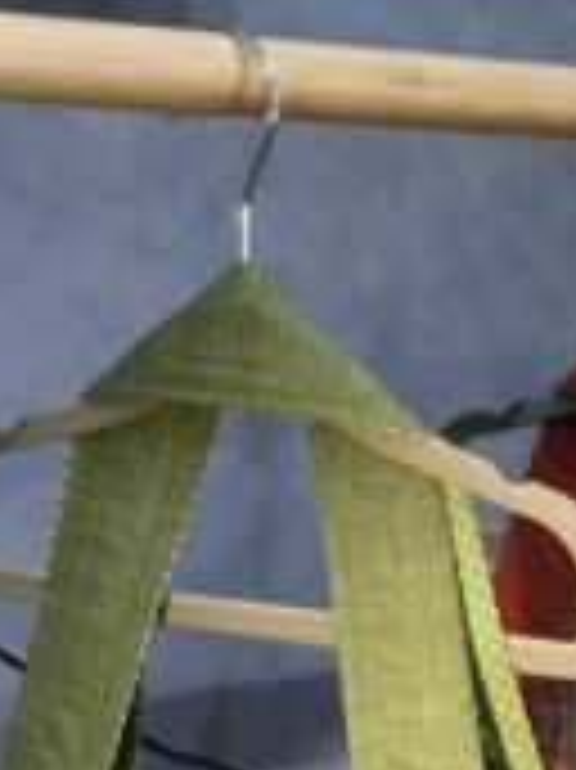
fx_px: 2266
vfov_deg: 18.3
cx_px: 536
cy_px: 914
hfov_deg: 14.3
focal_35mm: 102
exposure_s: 1/33
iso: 40
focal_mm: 4.15
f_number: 2.2
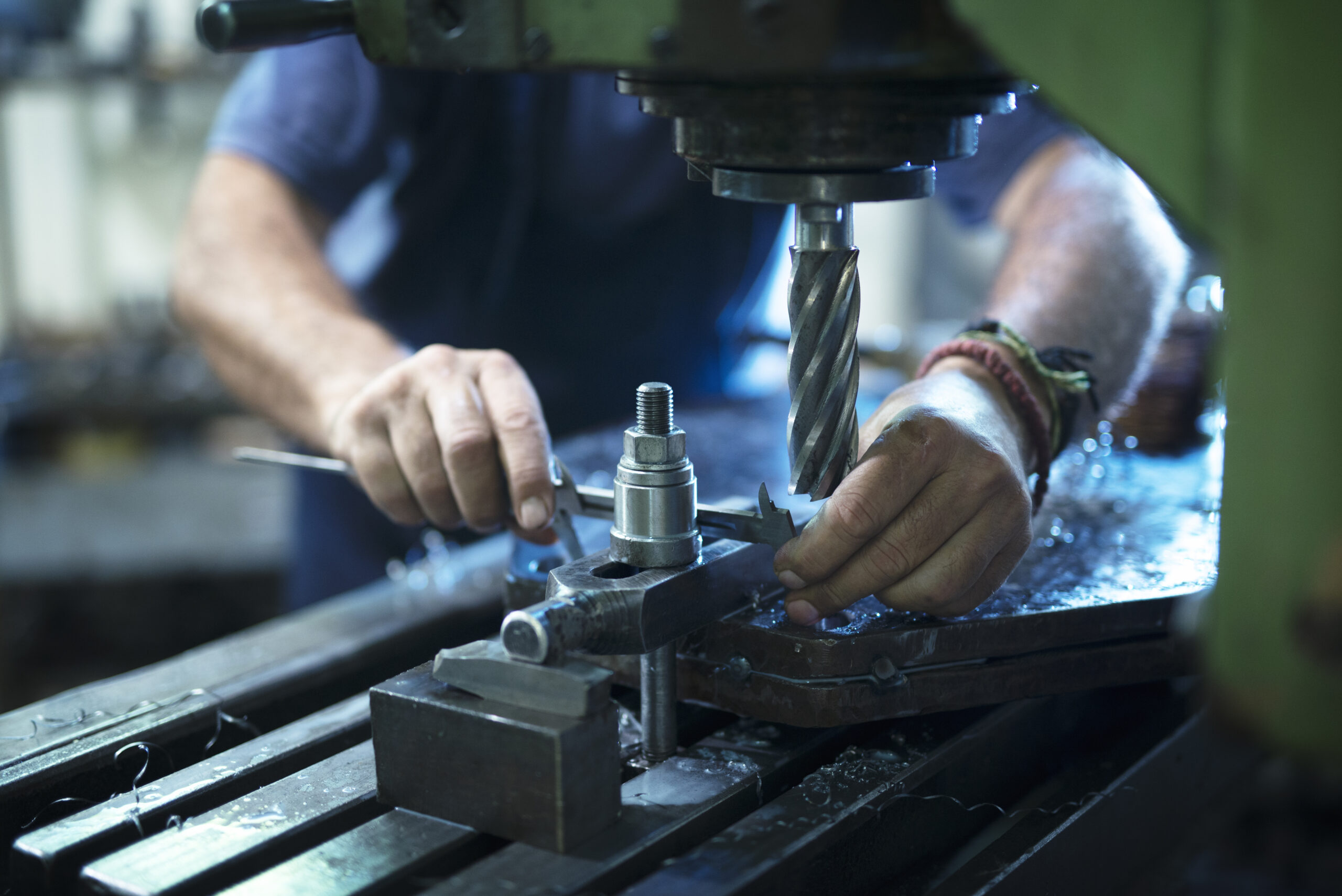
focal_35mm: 50
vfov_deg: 27.0
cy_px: 448
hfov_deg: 39.6
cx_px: 671
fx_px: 1865
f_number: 1.4
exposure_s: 1/125
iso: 500
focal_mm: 50
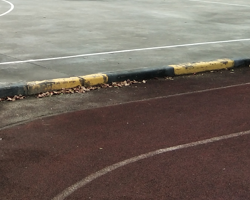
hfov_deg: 19.4
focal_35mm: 95
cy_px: -47
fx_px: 703
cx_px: -17
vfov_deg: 15.5
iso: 50
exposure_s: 1/570
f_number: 2.2
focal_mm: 3.69
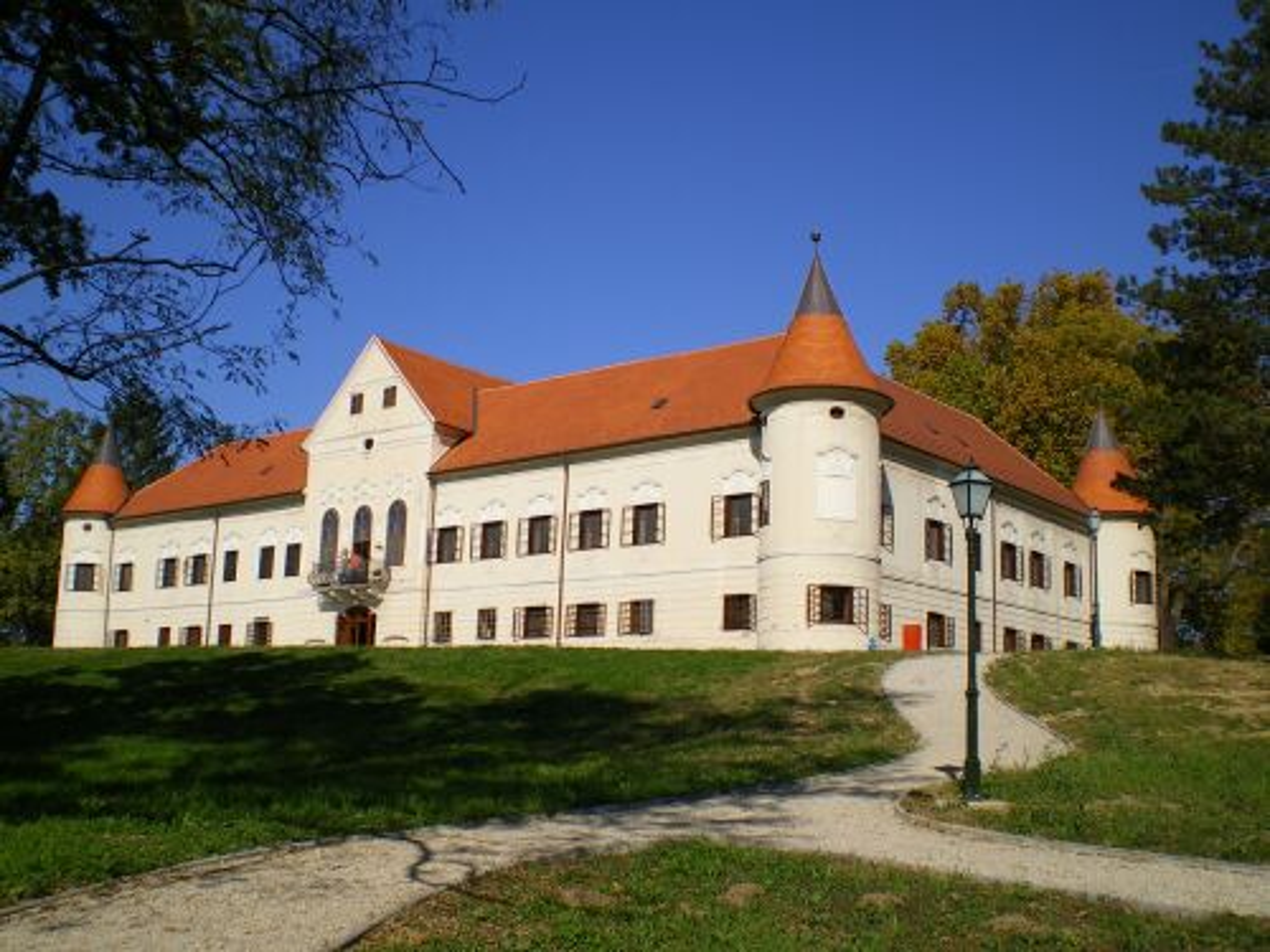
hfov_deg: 49.0
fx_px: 1394
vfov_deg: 37.7
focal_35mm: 38
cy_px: 476
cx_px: 635
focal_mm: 6.3
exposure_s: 1/640
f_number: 4.6
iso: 64
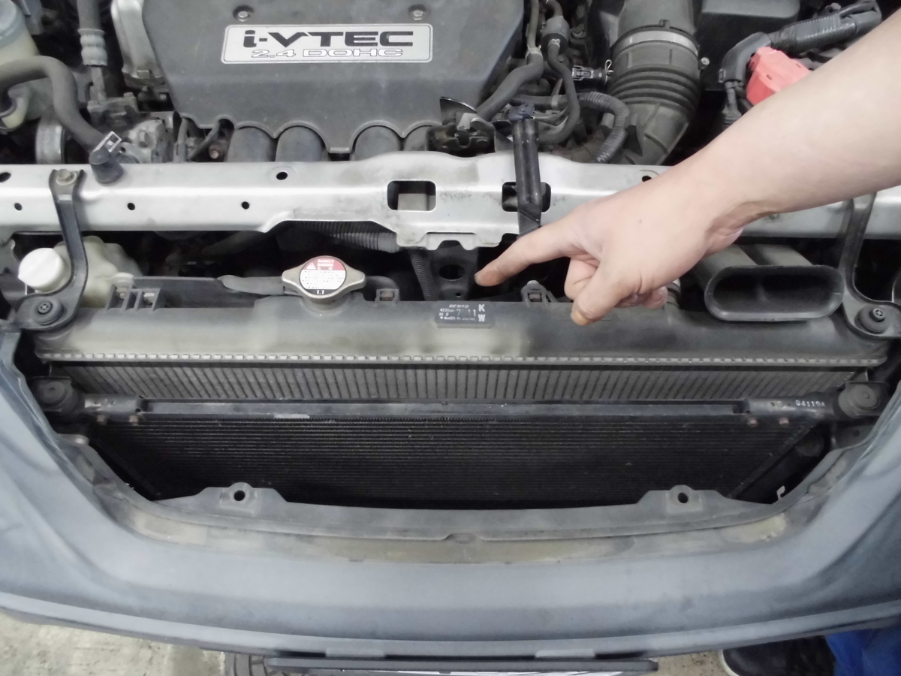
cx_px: 450
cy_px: 338
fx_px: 677
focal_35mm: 26
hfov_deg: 67.3
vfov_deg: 53.1
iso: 800
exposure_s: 1/30
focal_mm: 4.6
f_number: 3.5
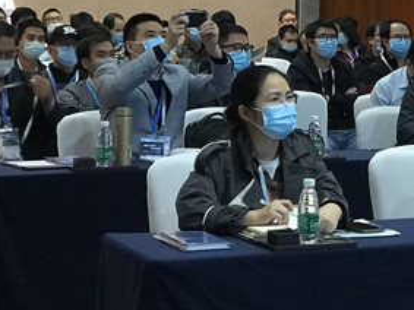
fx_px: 1447
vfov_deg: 12.1
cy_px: -16
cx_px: 361
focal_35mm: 121
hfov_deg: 16.1
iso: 640
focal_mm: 6.6
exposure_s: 1/50
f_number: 2.8
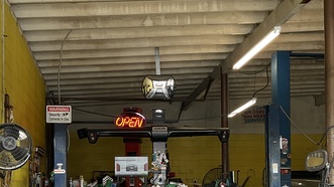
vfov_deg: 19.4
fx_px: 540
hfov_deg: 34.4
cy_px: 168
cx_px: 171
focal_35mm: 61
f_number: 1.8
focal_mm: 3
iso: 40
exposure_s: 1/60
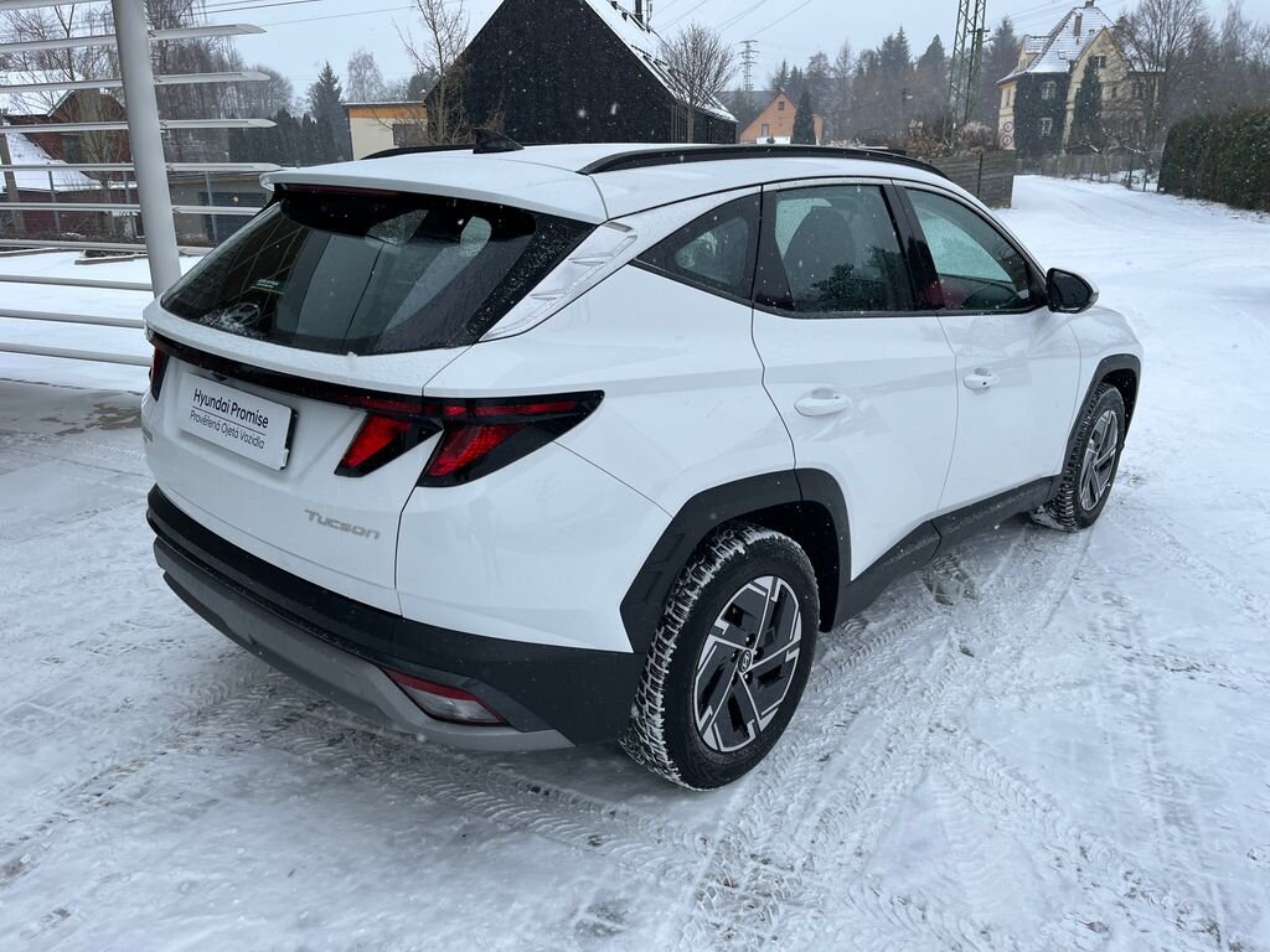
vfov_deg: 53.1
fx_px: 954
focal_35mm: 26
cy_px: 476
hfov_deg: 67.3
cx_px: 635
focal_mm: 5.1
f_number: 1.6
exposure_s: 1/684
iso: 50
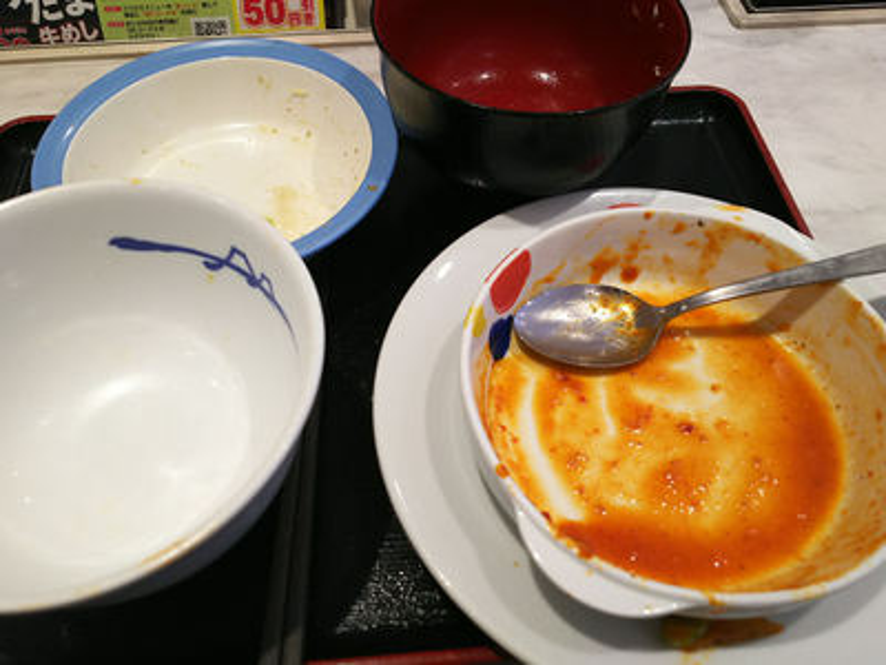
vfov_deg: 51.4
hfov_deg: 65.3
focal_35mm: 27
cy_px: 332
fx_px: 691
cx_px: 443
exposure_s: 1/120
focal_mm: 4.2
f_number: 1.9
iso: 25
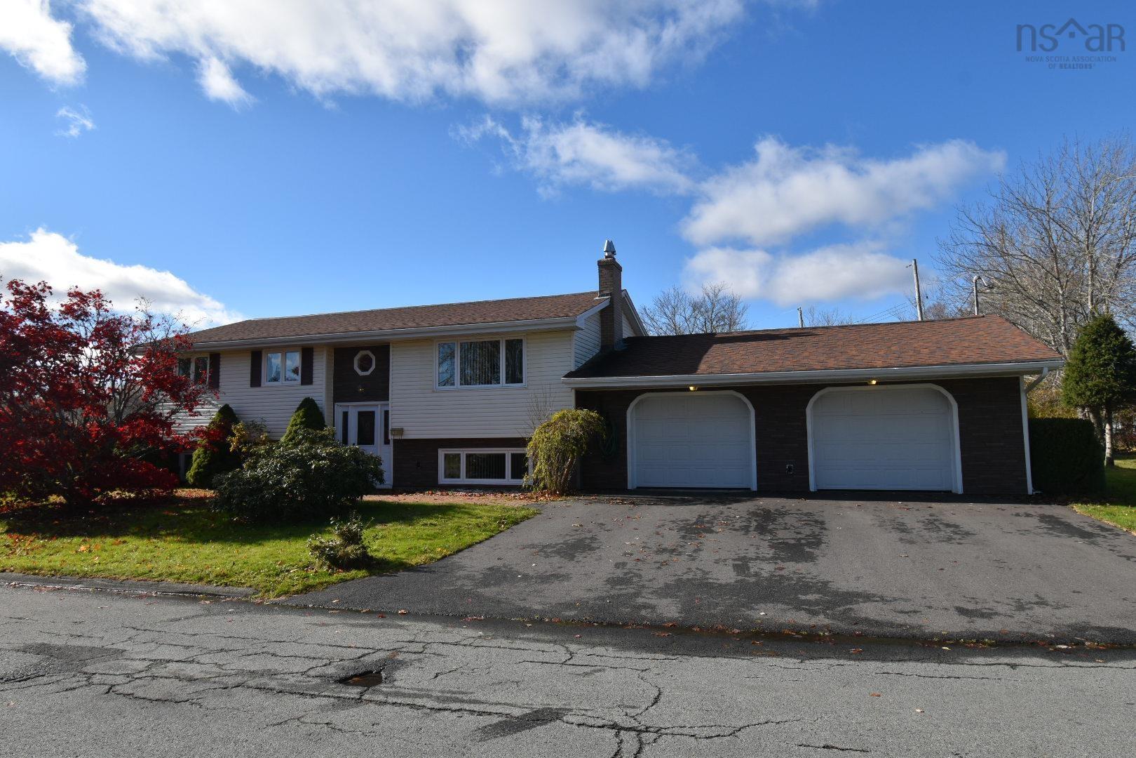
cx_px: 568
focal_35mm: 21
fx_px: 663
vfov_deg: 59.5
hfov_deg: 81.2
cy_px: 379
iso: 200
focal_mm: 14
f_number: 11
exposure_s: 1/500
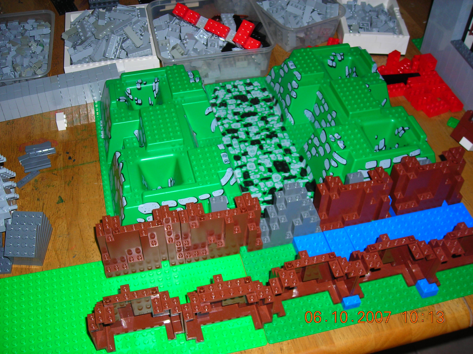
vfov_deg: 35.1
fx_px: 560
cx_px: 236
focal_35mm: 41
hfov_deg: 45.8
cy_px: 177
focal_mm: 6.8
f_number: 3.3
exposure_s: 1/60.1
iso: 50
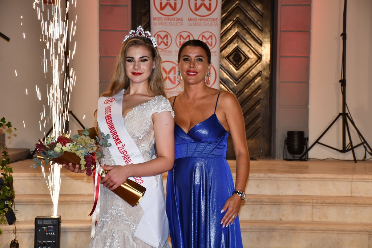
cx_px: 186
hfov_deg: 21.9
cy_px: 124
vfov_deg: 14.7
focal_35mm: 93
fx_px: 961
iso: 200
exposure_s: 1/125
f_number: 5
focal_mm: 62
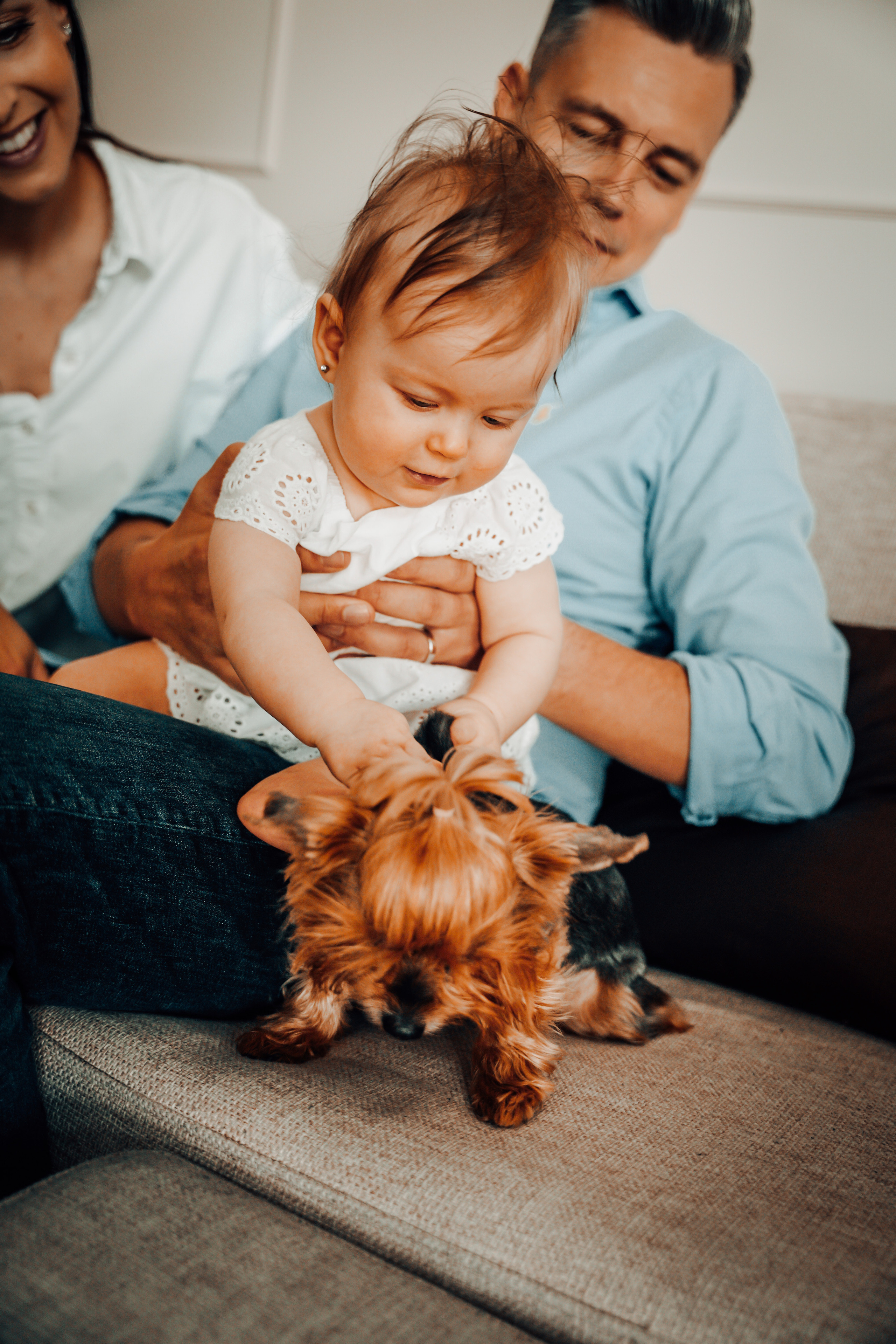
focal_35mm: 36
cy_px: 672
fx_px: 1343
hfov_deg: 36.9
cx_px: 448
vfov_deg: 53.1
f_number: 2.8
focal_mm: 36
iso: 1250
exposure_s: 1/160
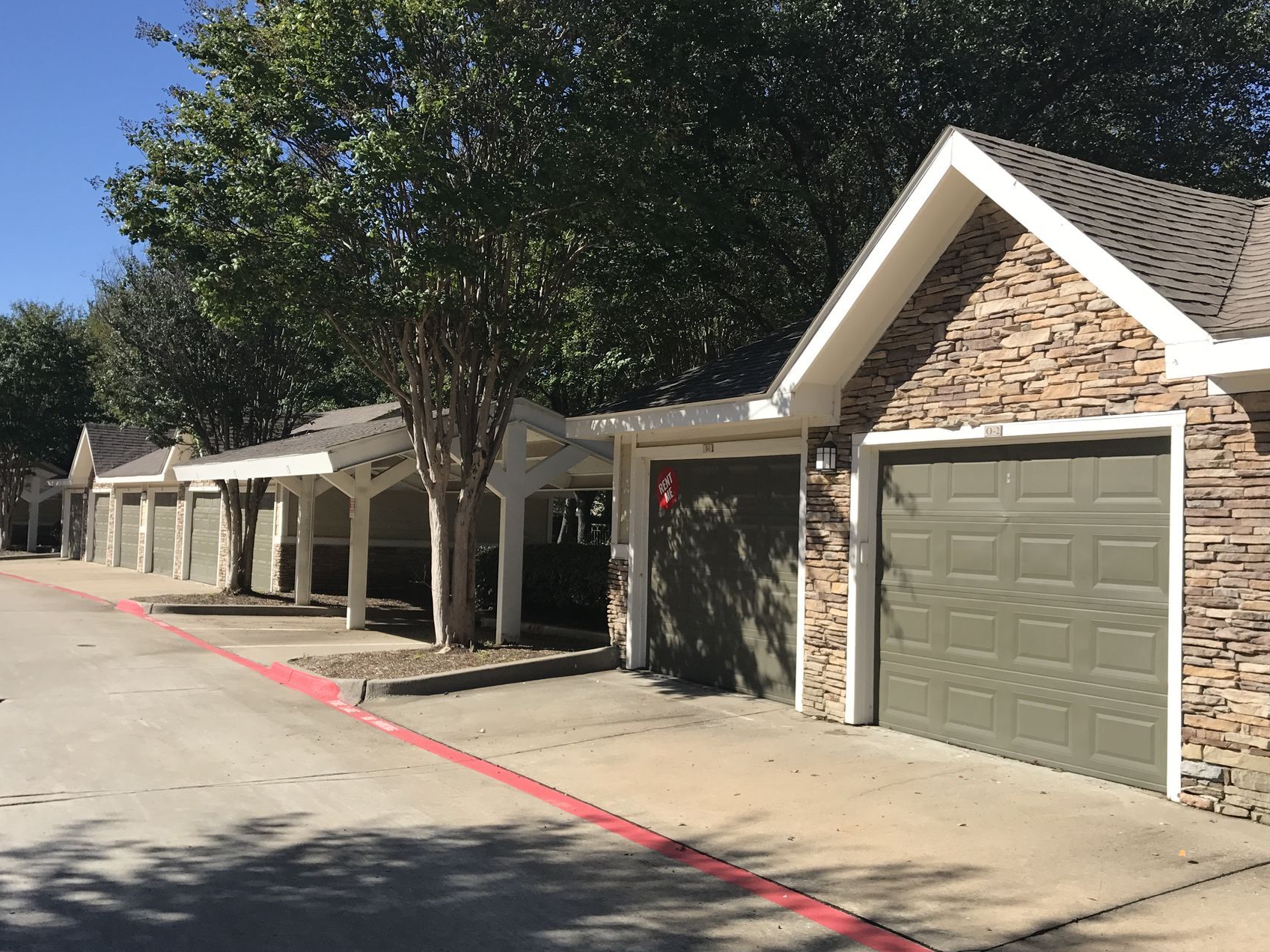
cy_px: 499
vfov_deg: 42.9
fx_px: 1211
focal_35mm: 33
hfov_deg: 55.3
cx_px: 657
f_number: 1.8
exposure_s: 1/2179
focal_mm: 4
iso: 20
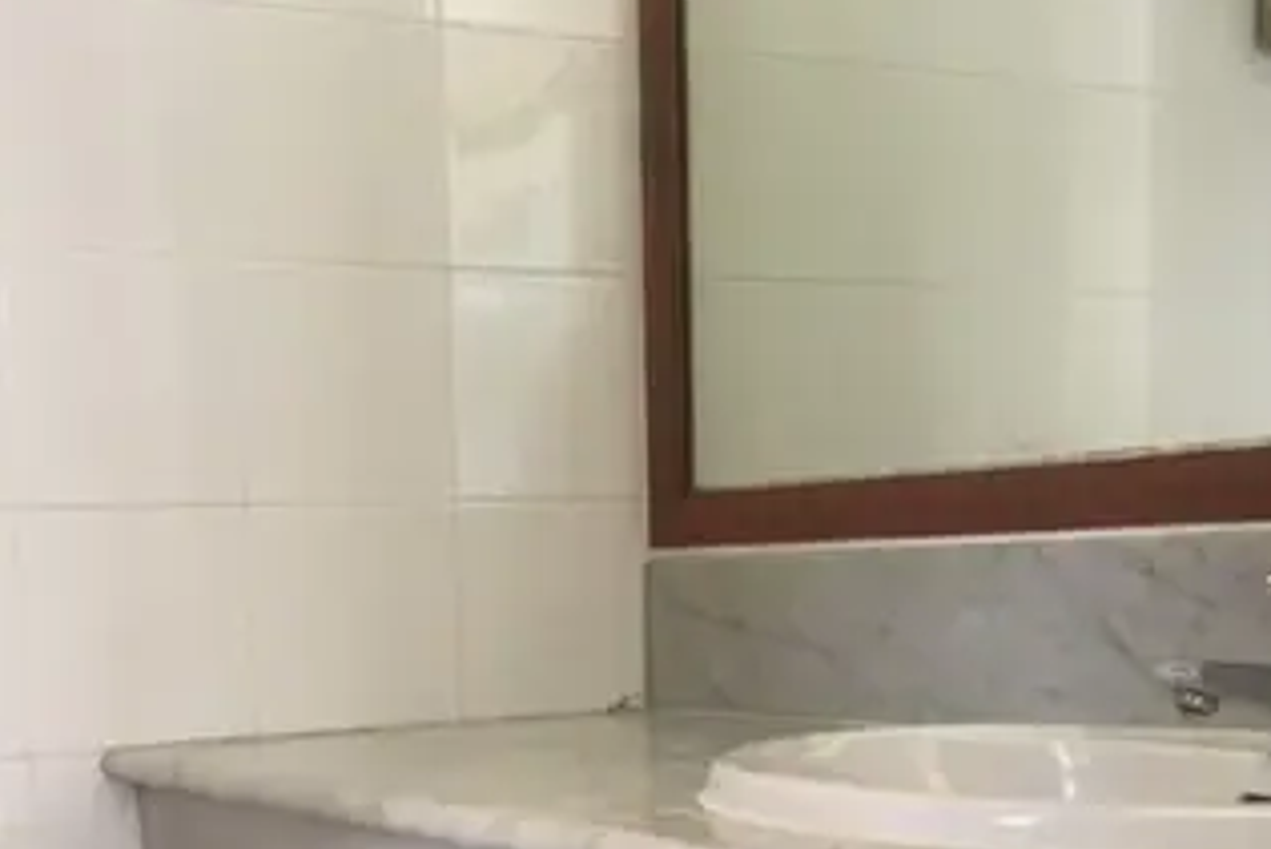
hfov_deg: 32.8
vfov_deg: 21.2
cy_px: 917
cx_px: 527
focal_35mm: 61
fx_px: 2155
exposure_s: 1/33
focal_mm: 4.15
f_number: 2.2
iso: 50
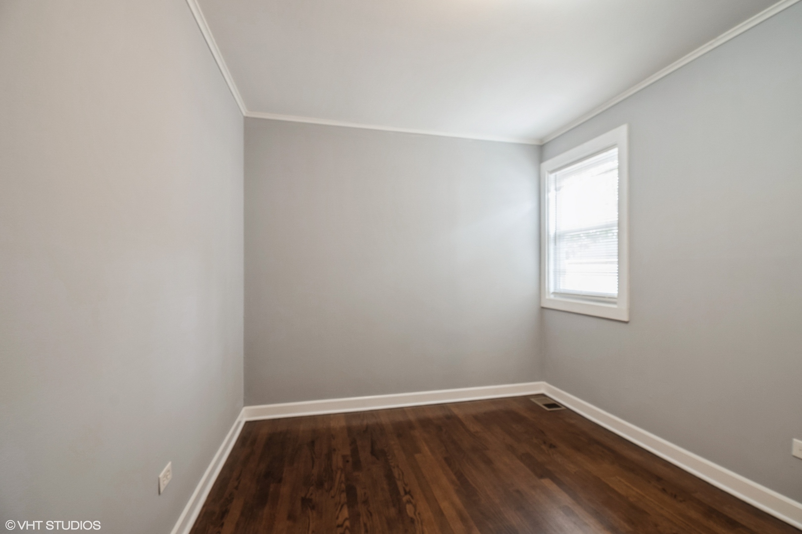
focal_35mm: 15
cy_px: 267
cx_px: 401
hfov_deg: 100.4
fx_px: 334
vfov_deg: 77.3
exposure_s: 1/2
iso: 100
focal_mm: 10
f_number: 8
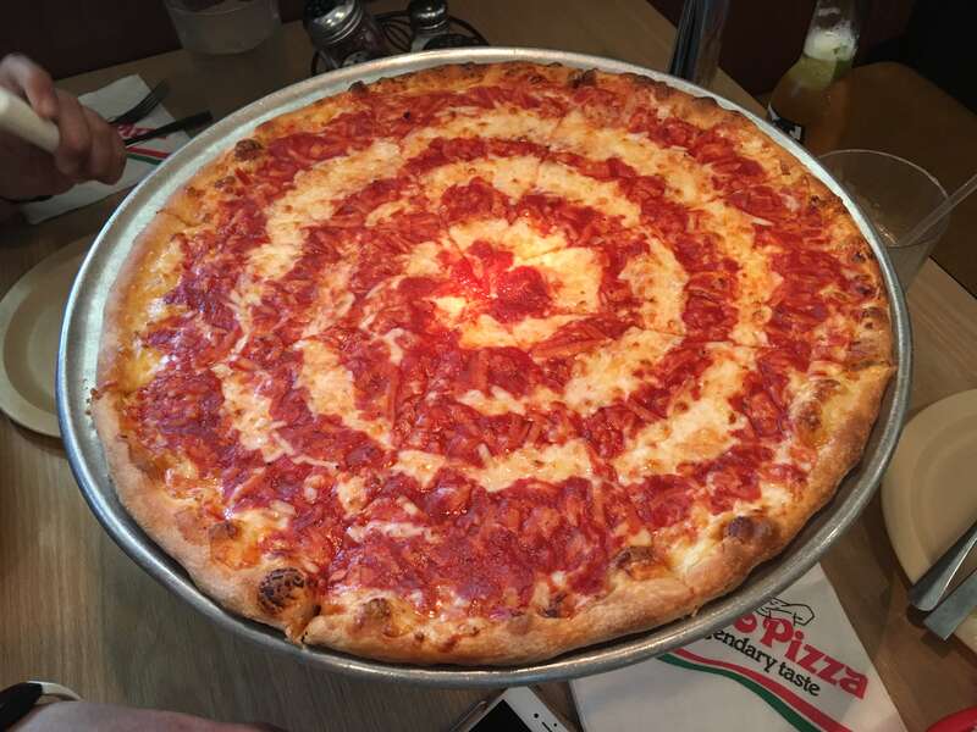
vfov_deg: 48.2
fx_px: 818
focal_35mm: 29
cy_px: 366
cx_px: 488
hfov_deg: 61.7
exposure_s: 1/30
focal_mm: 4.15
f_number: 2.2
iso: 125
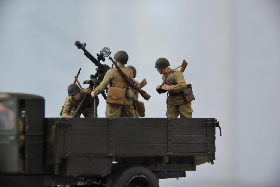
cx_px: 140
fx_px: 1226
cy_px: 94
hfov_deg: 13.0
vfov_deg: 8.7
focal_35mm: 158
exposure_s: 1/25
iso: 400
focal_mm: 105
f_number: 5.6
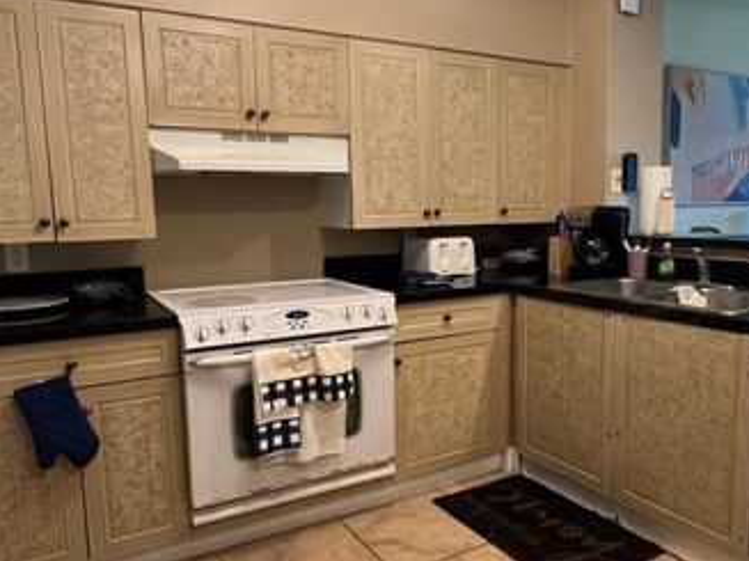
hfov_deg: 63.1
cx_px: 436
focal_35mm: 28
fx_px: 606
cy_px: 289
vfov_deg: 49.7
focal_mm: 1.57
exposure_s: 1/60
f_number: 1.8
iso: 320
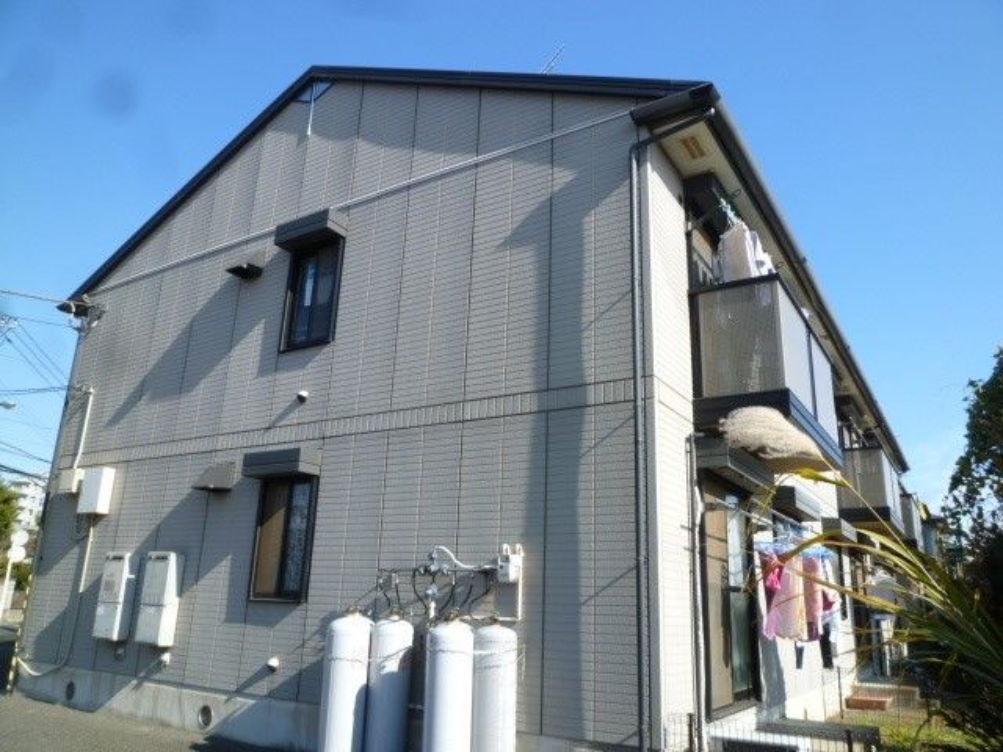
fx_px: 724
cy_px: 376
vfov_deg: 54.9
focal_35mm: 25
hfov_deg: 69.4
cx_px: 502
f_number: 4
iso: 80
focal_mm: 4.5
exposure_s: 1/320
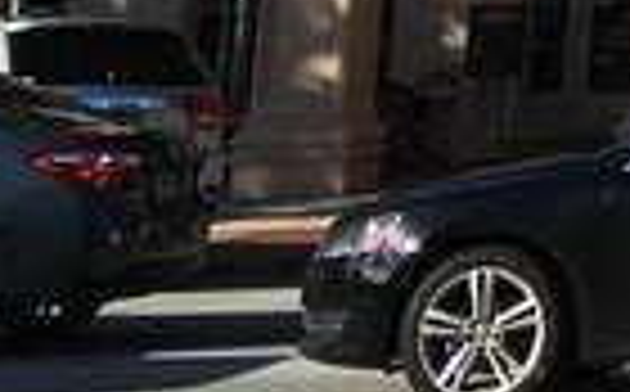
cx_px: 1494
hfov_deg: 10.4
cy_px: -919
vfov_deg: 6.5
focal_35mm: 176
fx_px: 3017
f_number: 2.2
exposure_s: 1/2404
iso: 25
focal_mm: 4.15
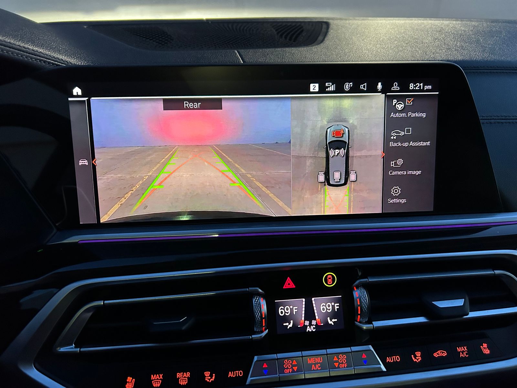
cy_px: 194
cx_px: 258
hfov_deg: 67.3
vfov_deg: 53.1
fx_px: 388
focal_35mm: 26
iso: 500
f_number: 1.5
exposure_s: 1/51
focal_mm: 5.7
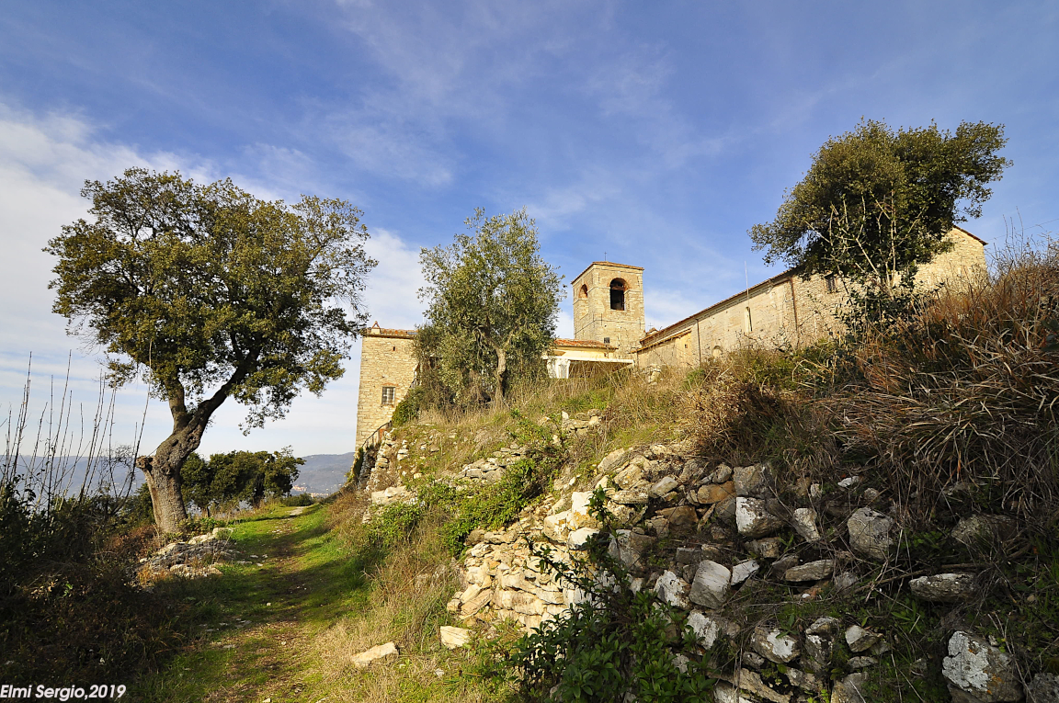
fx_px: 537
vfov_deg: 66.5
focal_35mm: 18
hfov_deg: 89.2
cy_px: 340
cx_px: 547
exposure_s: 1/60
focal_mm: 11.5
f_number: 16
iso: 200
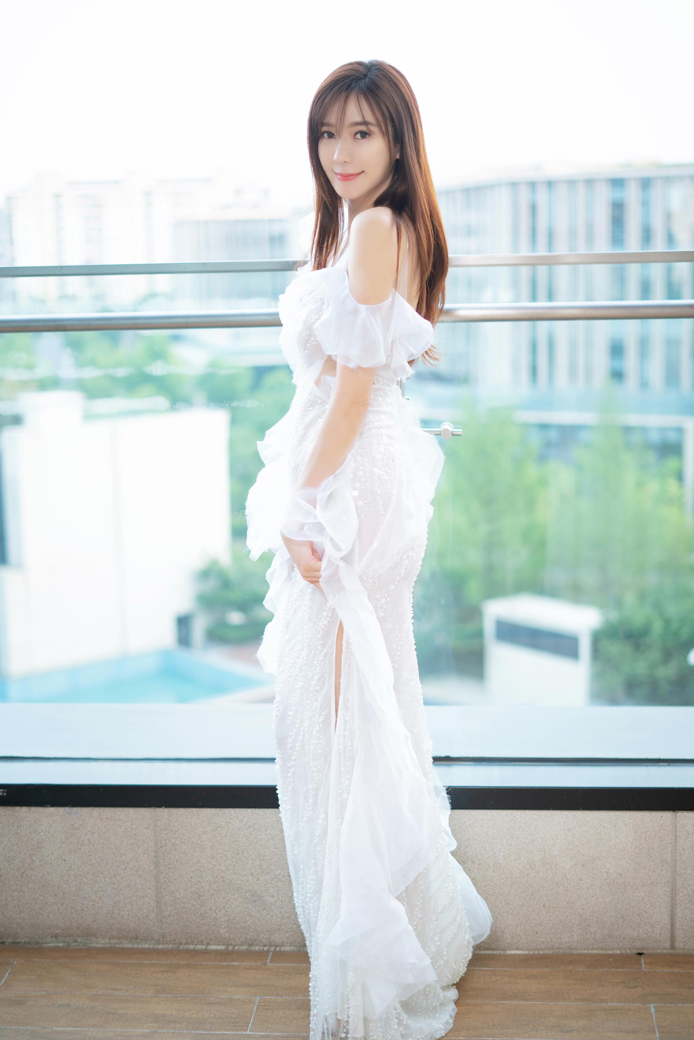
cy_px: 528
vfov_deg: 38.2
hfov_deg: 26.0
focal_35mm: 52
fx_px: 1504
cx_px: 357
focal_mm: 50
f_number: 1.8
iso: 320
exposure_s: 1/125
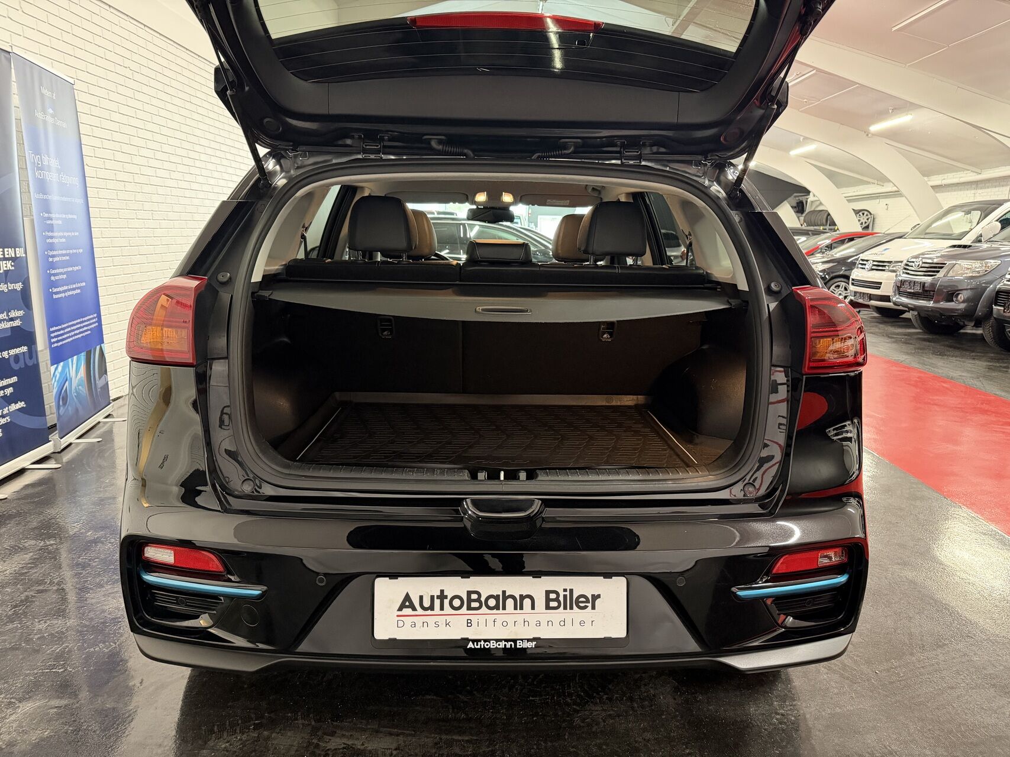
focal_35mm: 24
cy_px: 378
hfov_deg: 71.6
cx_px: 505
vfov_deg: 56.8
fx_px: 700
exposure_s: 1/33
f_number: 1.78
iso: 800
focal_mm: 6.76
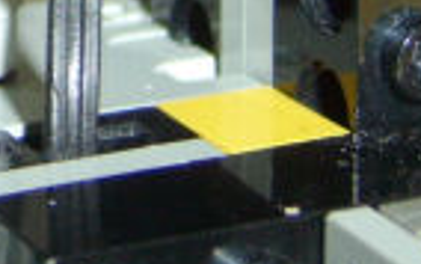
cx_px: -181
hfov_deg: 11.1
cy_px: -220
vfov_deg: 7.0
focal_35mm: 182
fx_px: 2090
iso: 200
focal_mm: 9.86
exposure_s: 1/60
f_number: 2.7
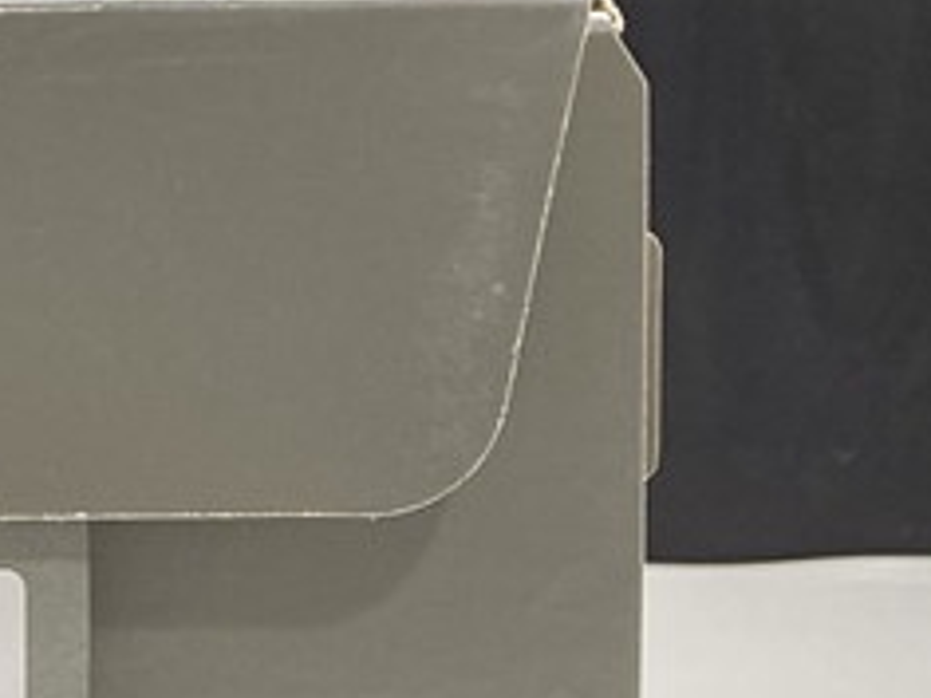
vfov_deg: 13.4
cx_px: -824
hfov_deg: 15.1
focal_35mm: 110
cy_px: 103
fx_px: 2958
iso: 64
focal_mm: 4.25
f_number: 1.8
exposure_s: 1/50
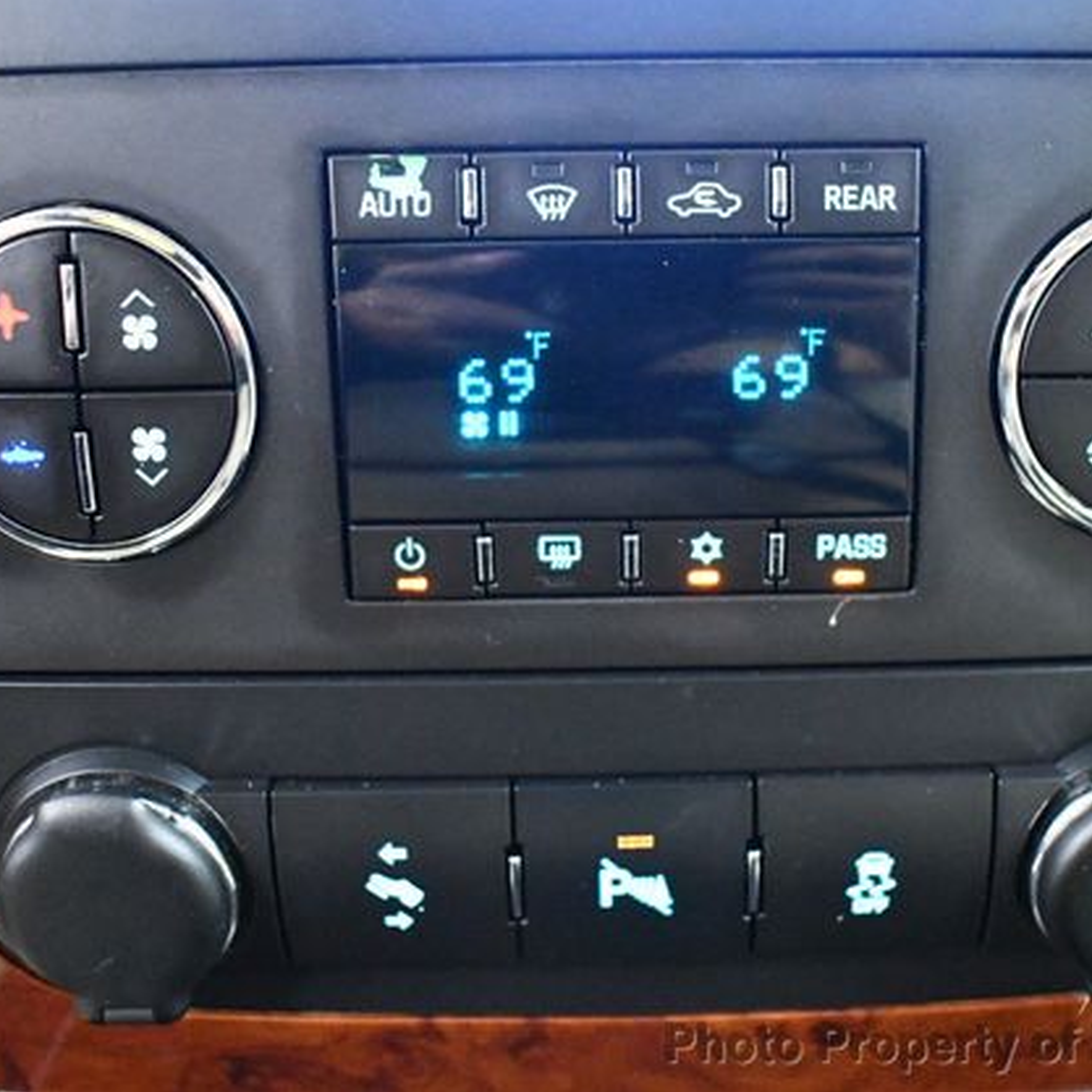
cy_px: 534
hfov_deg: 36.0
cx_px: 634
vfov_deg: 36.1
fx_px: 1677
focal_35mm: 47
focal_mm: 18
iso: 11400
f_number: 3.5
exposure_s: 1/60
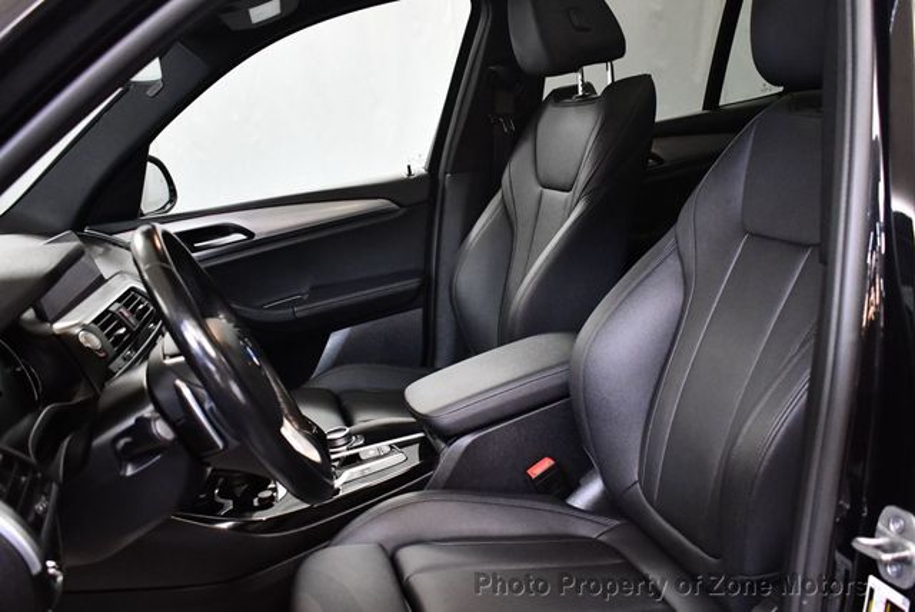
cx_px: 458
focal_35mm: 36
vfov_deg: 36.9
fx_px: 916
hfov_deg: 53.1
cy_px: 306
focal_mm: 18
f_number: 3.5
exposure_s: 1/125
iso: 3200
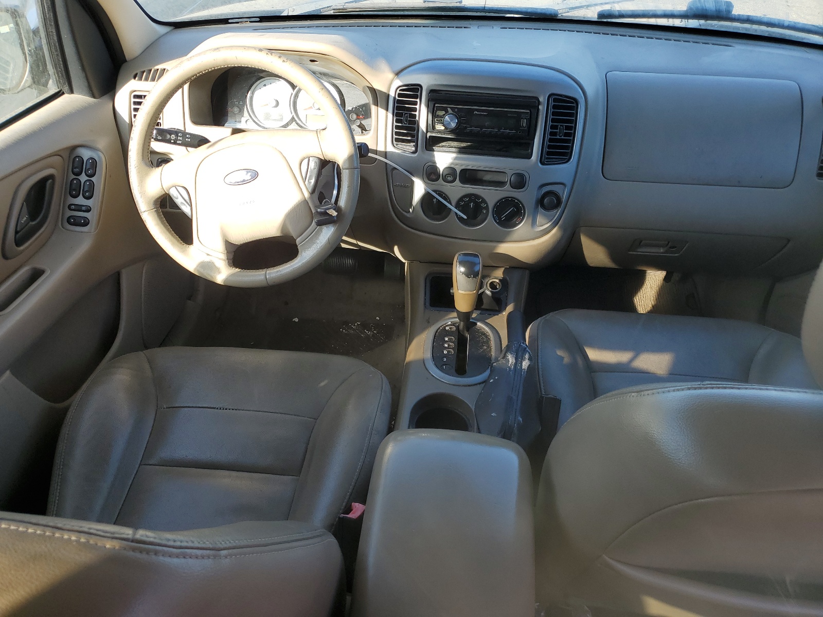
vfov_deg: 53.1
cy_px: 308
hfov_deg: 67.3
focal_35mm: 26
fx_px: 618
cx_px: 412
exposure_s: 1/400
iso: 50
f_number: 1.5
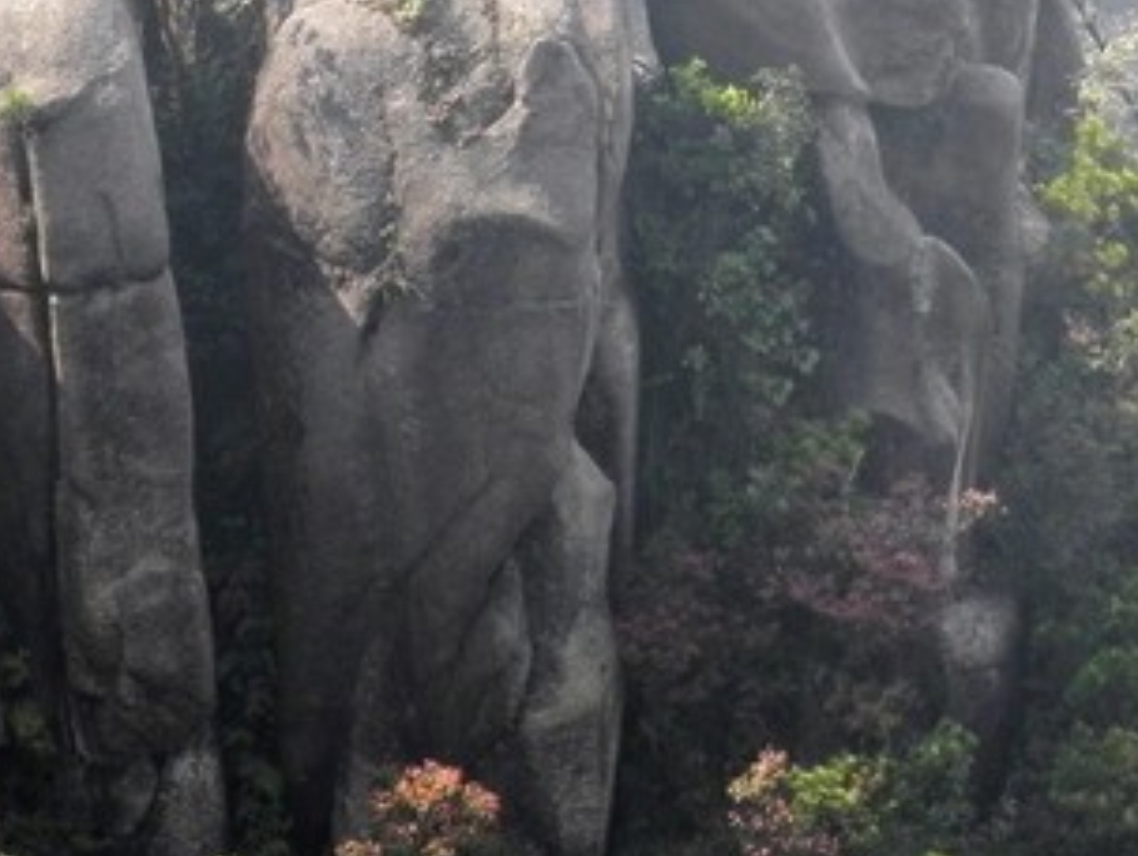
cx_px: 781
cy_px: -66
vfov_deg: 5.5
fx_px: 8887
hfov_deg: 7.3
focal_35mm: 270
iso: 160
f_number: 5
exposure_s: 1/194
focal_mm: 20.8
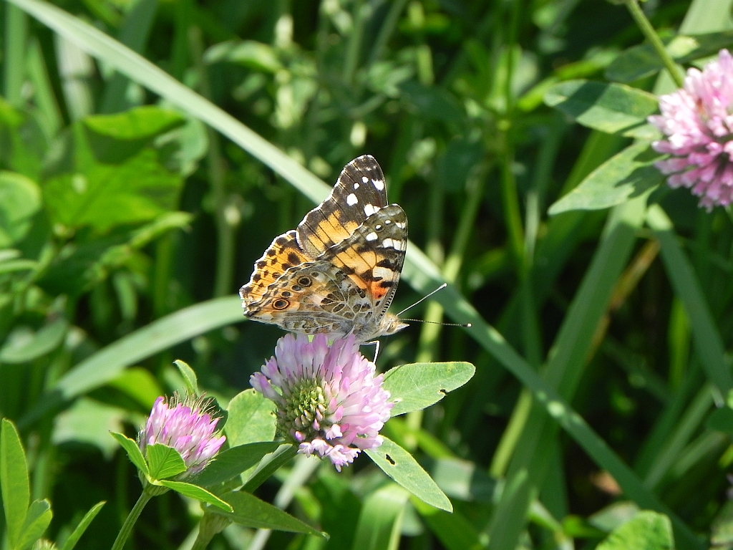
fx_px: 8999
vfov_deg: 3.5
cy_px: 275
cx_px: 366
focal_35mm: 425
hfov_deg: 4.7
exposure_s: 1/326
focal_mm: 75.7
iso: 160
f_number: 5.6
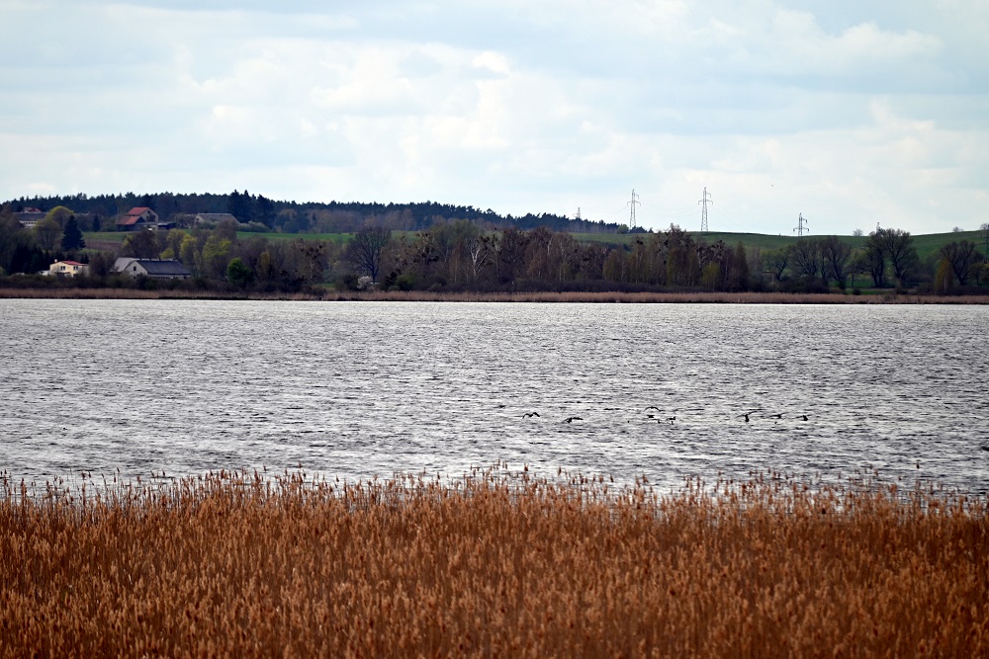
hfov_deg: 6.9
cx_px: 494
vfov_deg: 4.6
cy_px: 330
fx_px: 8242
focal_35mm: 300
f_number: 5.6
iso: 180
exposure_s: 1/1000
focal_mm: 300
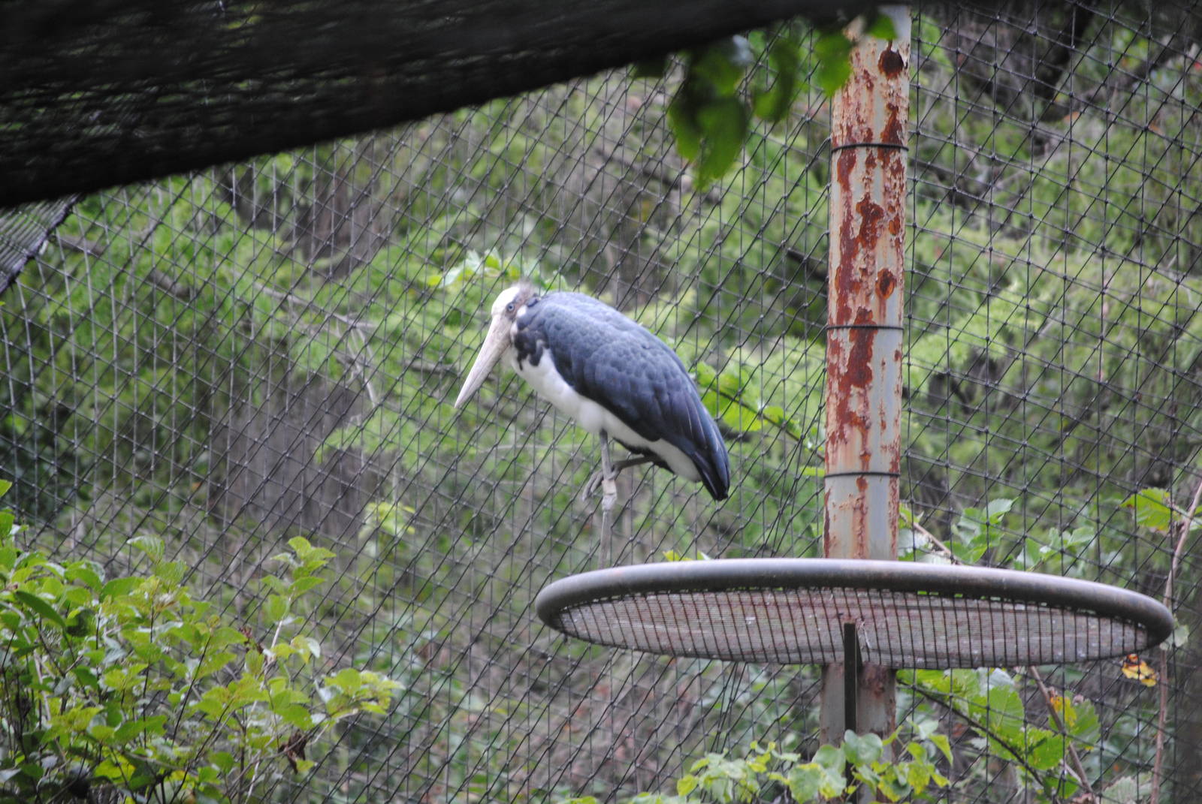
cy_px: 402
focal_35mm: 300
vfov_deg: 4.6
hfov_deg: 6.9
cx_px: 601
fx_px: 10028
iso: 400
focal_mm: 200
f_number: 5.6
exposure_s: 1/80
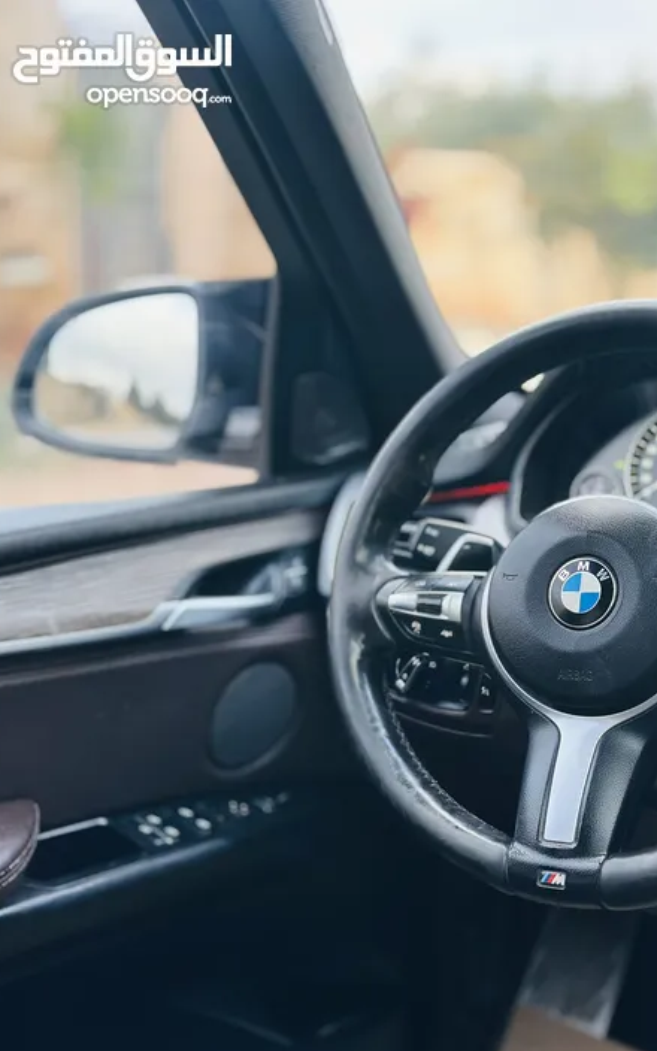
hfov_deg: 24.8
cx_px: 381
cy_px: 536
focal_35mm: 52
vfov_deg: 38.9
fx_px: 1490
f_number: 1.78
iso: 125
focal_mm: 6.86
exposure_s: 1/60
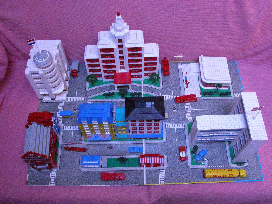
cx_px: 136
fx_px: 267
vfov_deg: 41.8
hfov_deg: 54.0
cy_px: 102
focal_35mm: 34
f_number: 5
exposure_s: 1/104
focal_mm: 8.9
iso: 800
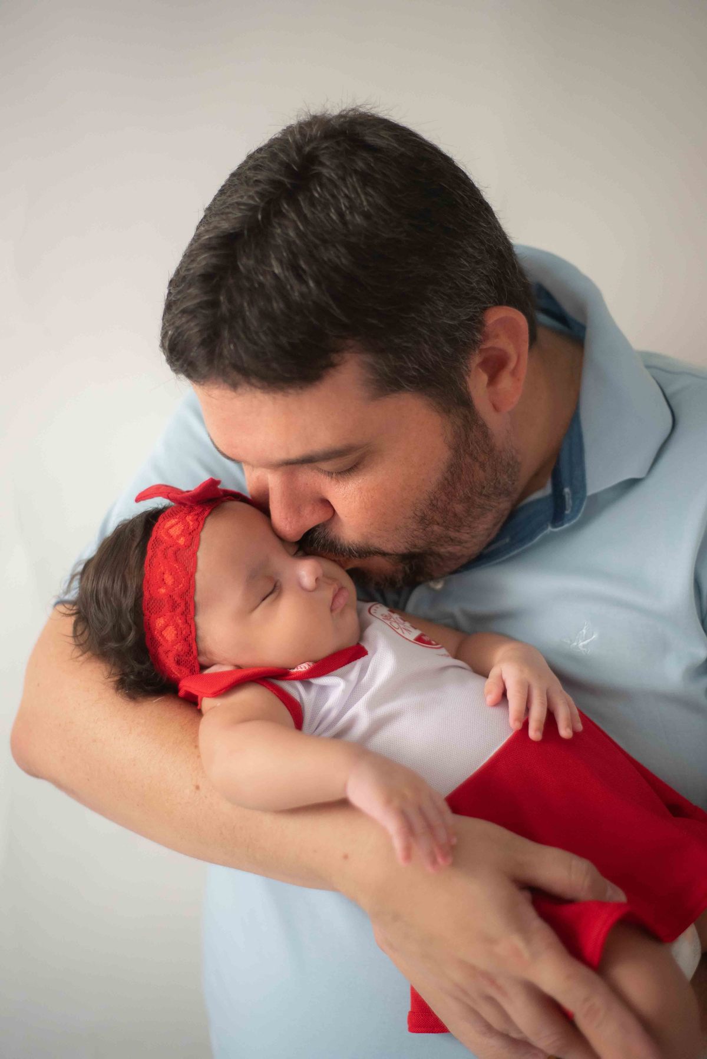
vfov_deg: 39.6
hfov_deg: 27.0
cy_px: 530
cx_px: 354
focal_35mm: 50
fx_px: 1472
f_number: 1.8
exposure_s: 1/500
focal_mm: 50
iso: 1000
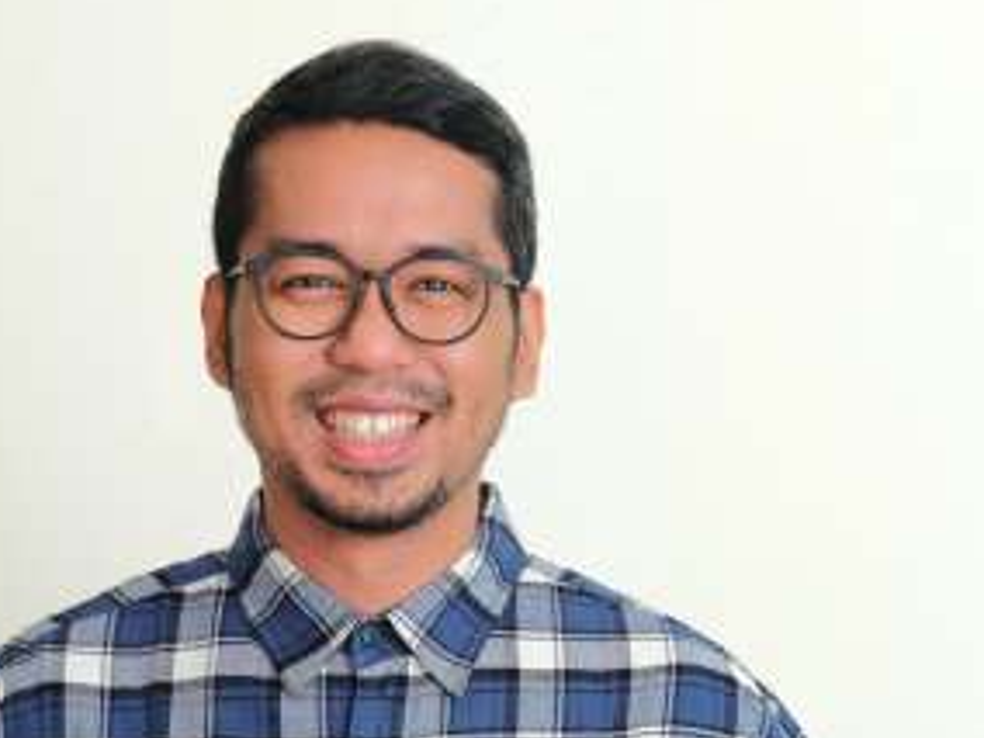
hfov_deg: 17.9
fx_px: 3127
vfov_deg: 13.4
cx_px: 398
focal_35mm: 110
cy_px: 627
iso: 160
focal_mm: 35
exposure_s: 1/100
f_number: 4.5
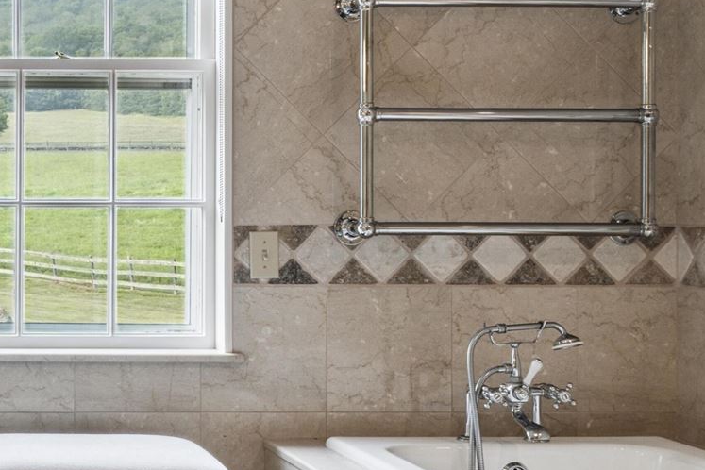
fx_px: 1449
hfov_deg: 24.6
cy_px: 232
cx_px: -151
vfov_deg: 18.4
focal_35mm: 74
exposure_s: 1/15
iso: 400
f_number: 9
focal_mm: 18
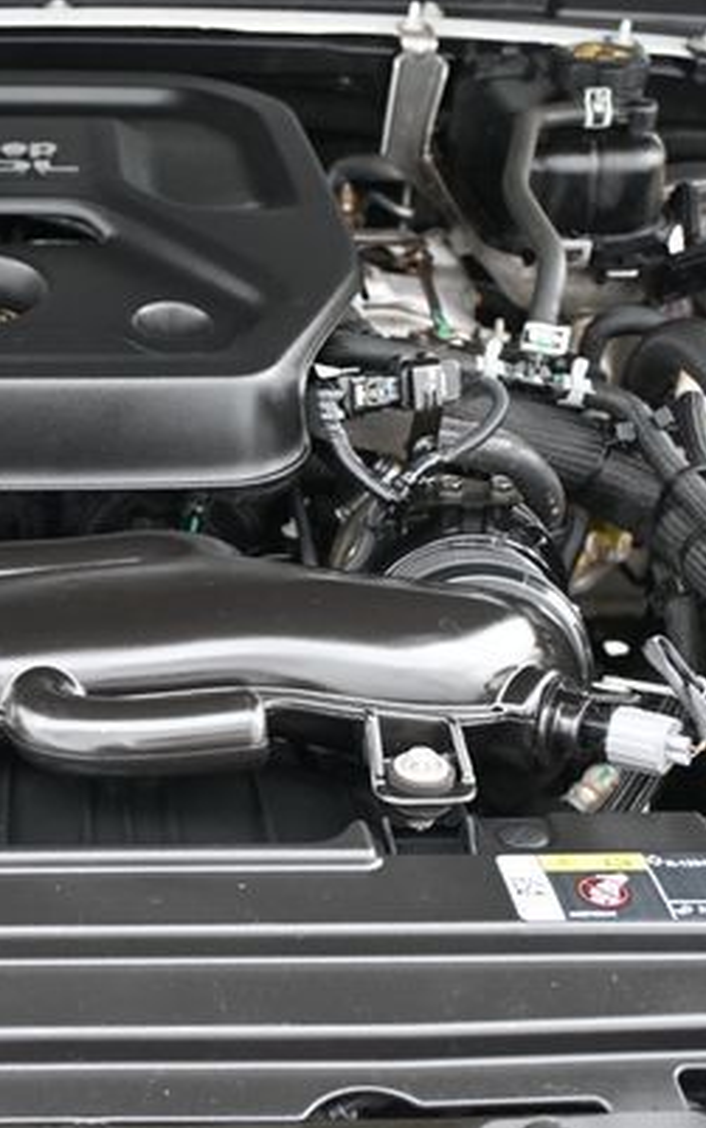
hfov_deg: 24.1
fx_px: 1612
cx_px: 79
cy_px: 577
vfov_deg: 38.6
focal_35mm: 52
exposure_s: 1/125
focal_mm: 21.5
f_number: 4
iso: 720
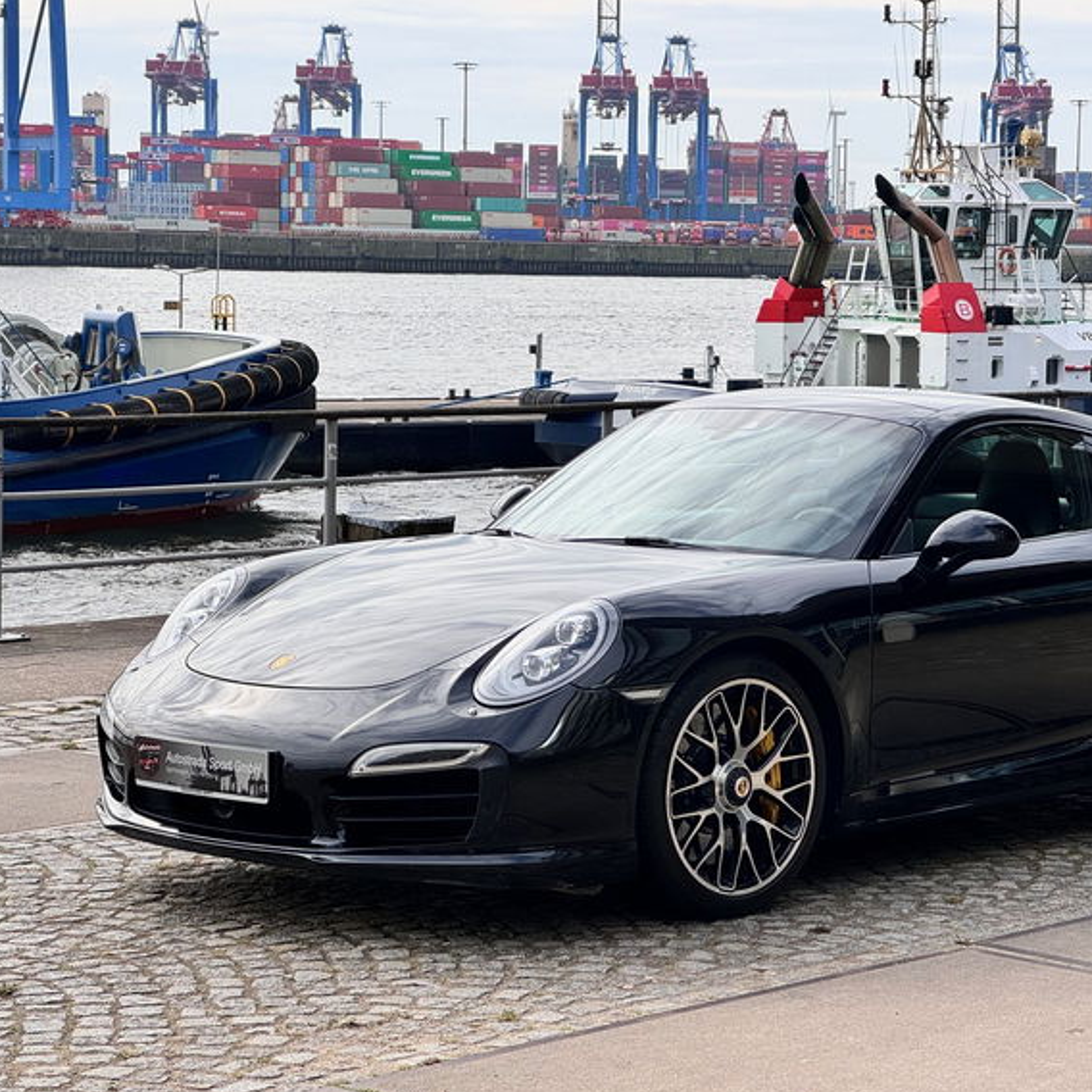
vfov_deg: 18.9
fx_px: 3284
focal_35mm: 92
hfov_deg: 18.8
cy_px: 550
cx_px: 727
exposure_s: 1/550
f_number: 2.8
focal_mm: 9
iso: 25
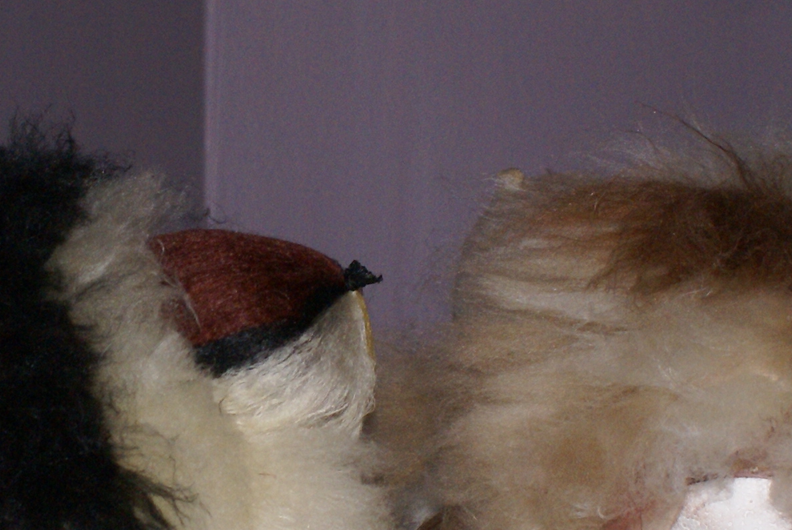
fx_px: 3018
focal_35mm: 137
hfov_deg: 14.9
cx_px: 230
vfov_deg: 10.0
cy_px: 396
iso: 400
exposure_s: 1/60
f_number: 5.6
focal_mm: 28
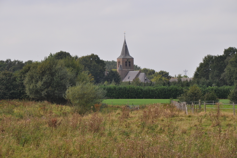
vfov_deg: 8.7
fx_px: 1036
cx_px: 118
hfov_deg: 13.1
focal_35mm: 158
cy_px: 79
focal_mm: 105
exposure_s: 1/200
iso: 200
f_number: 10
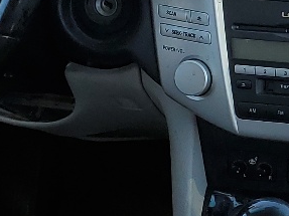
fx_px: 1210
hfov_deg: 13.0
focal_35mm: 145
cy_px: 89
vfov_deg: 10.2
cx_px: 414
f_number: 1.5
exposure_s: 1/435
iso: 50
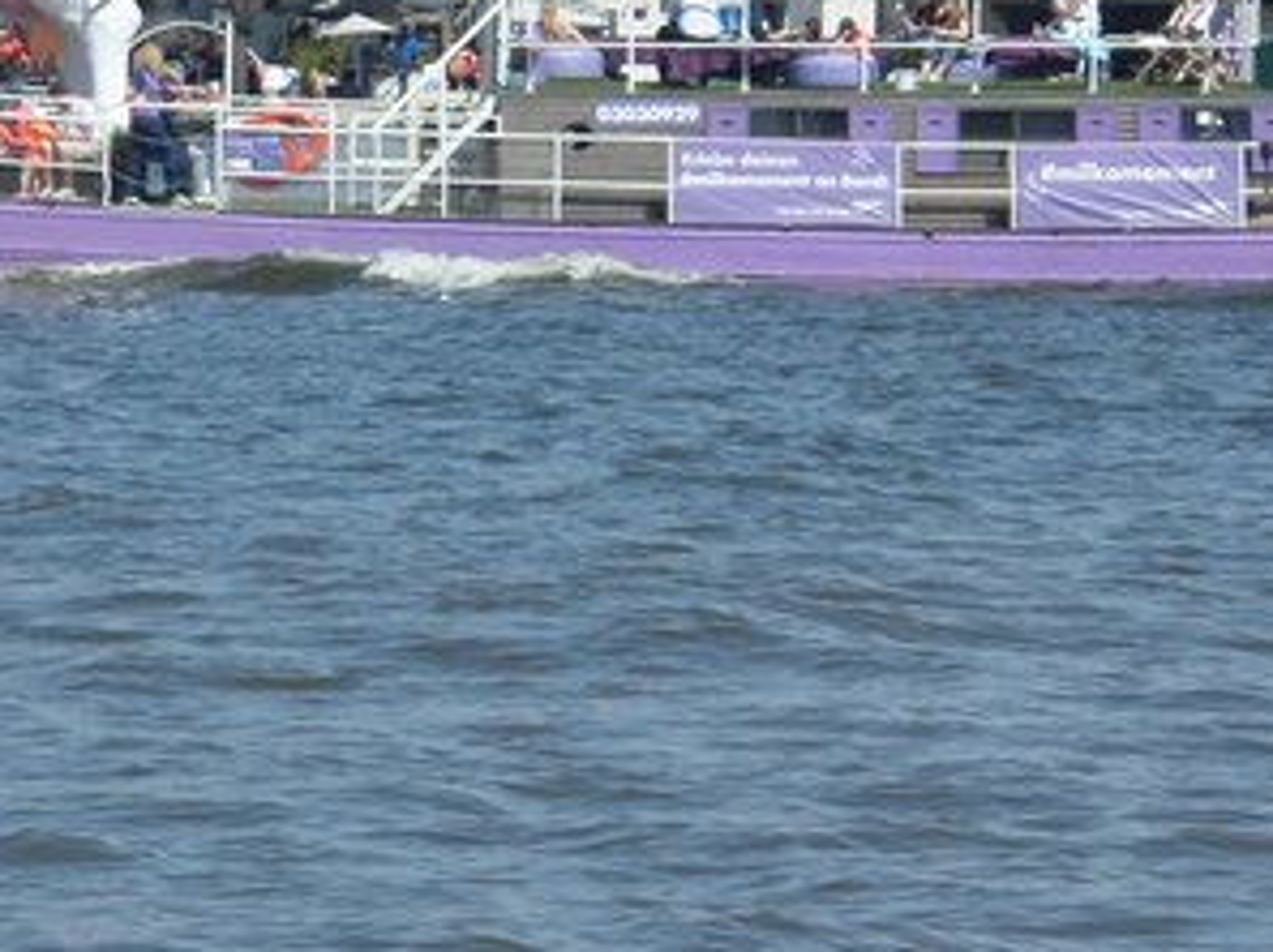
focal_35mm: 507
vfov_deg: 2.9
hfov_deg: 3.9
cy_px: 99
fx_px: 18622
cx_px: 133
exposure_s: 1/350
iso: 80
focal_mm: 33.8
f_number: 6.3
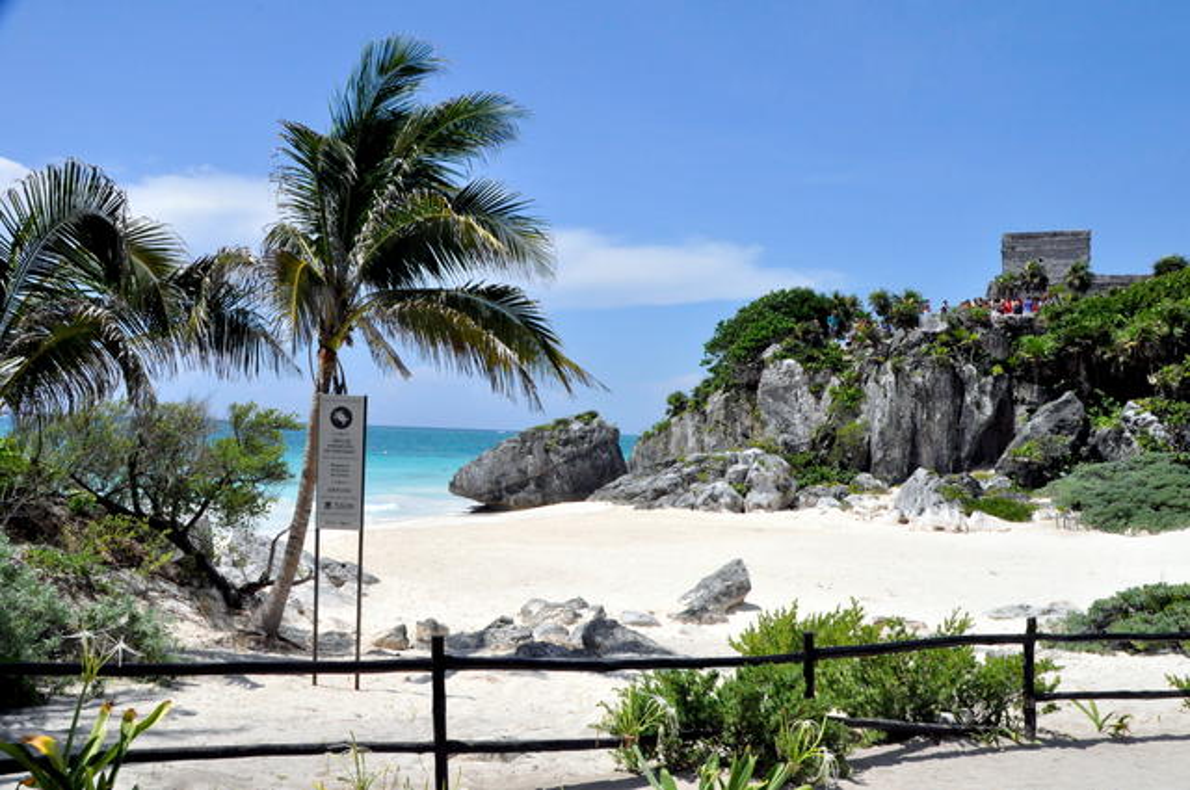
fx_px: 1089
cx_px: 595
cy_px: 395
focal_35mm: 33
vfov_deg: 39.9
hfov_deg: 57.3
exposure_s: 1/1250
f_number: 18
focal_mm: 22
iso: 1600
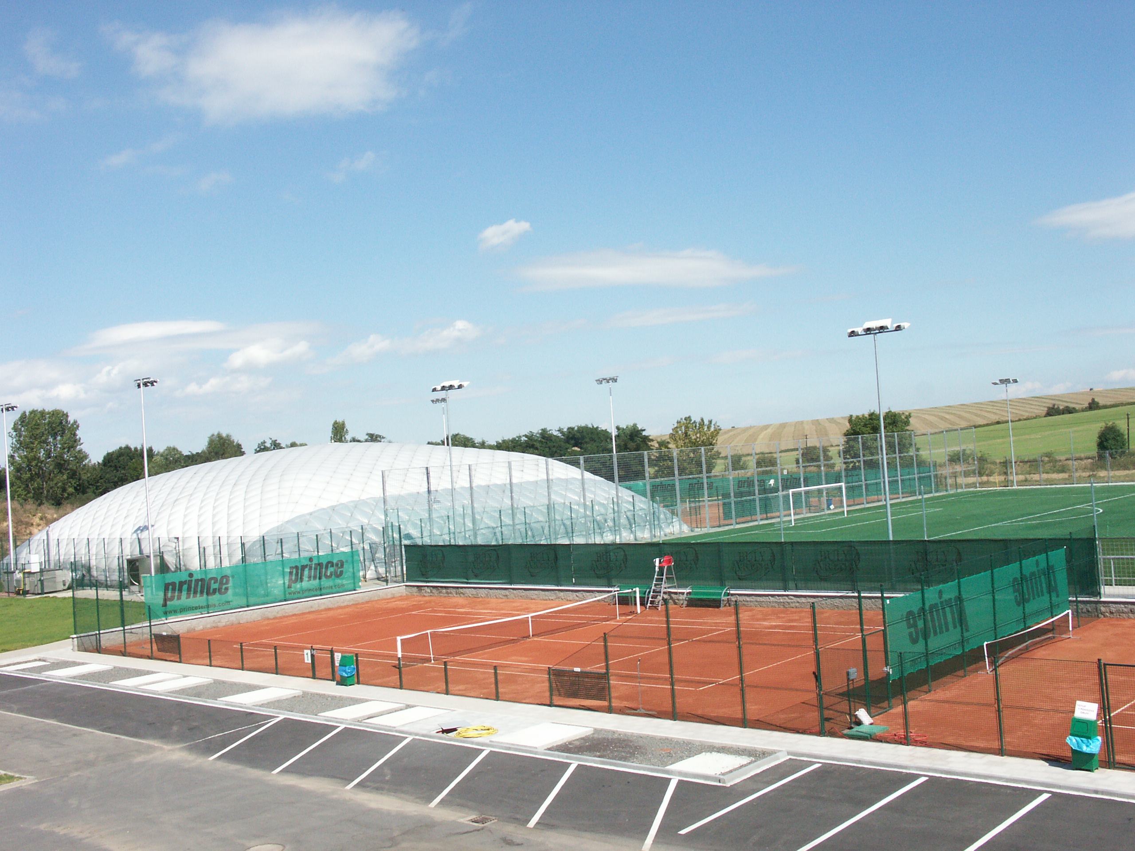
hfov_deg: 50.1
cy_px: 426
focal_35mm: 37
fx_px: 1213
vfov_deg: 38.7
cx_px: 568
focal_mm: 9.71
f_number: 9
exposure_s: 1/500
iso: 100
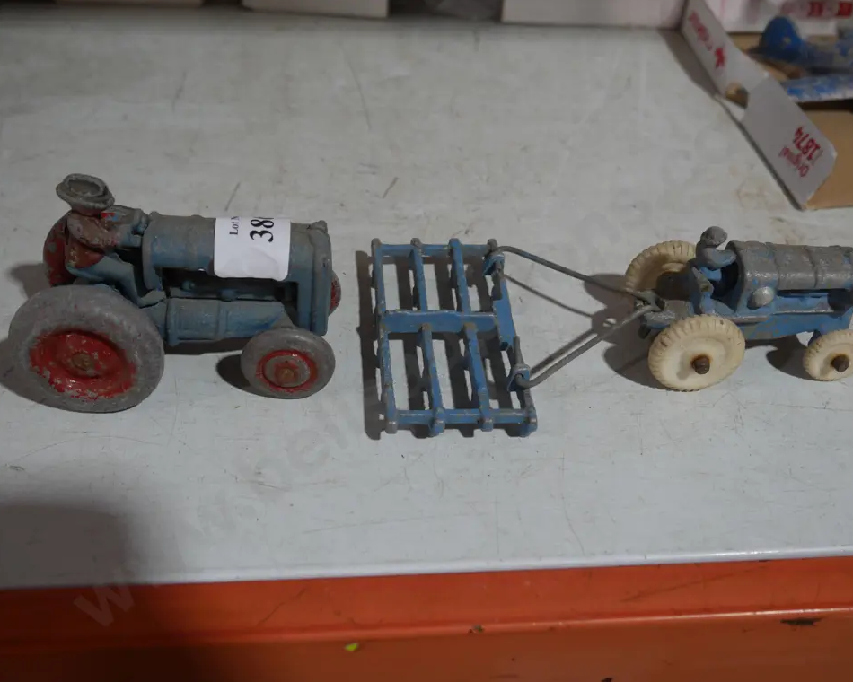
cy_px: 342
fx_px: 1010
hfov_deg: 45.8
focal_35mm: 40
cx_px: 450
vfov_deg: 37.3
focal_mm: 19
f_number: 4.1
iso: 250
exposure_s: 1/60
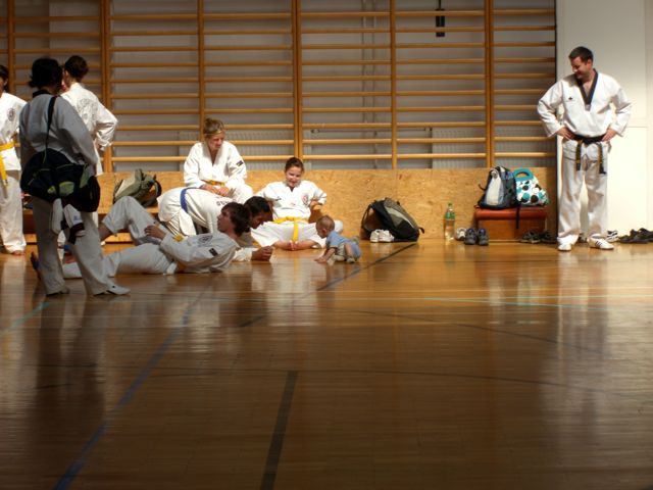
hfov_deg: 17.3
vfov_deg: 13.0
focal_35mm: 114
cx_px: 326
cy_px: 245
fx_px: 2151
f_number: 5.1
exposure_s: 1/200
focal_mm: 23.7
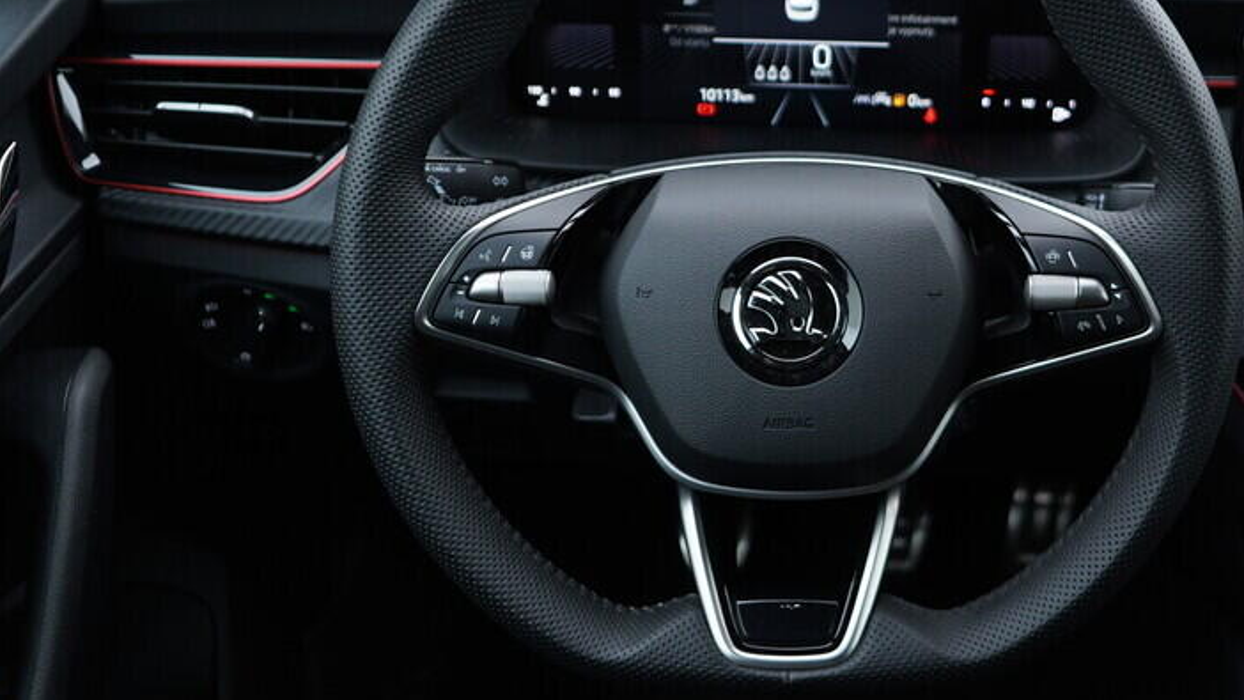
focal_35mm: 55
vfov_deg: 21.8
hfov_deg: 37.4
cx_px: 849
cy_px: 322
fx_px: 1814
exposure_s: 1/40
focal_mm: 24
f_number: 2.8
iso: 200
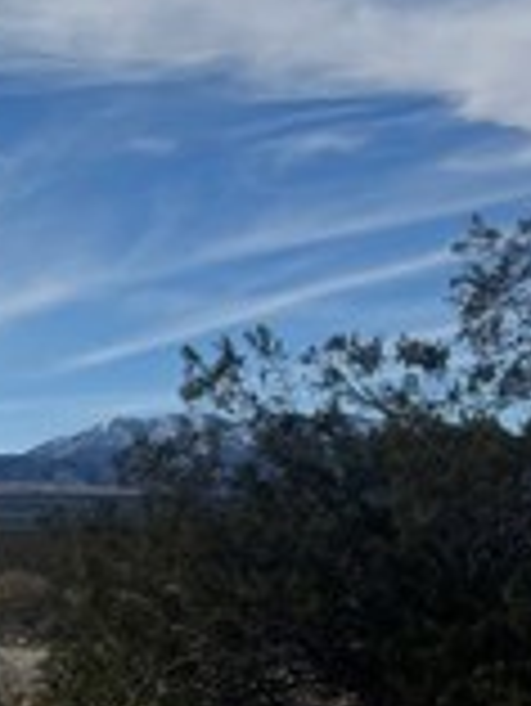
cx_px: -500
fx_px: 2165
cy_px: 697
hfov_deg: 12.5
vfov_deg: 18.1
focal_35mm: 106
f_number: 1.5
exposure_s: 1/10309
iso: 50
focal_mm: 5.7
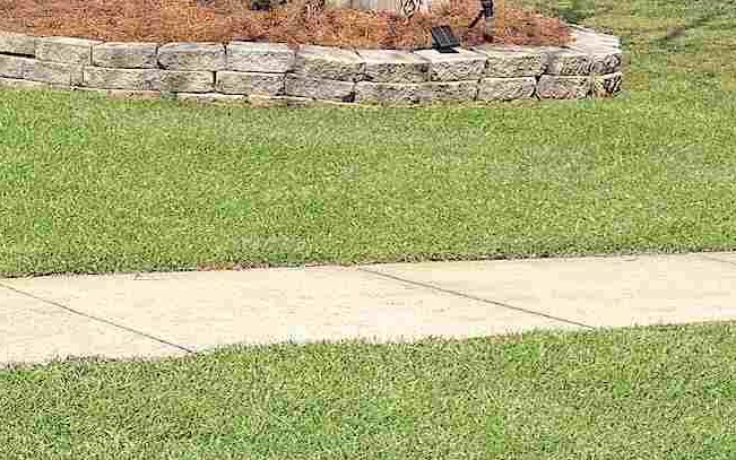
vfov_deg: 10.7
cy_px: -109
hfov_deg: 13.7
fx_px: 2407
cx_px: -890
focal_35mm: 120
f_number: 1.78
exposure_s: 1/3610
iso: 64
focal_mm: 6.76
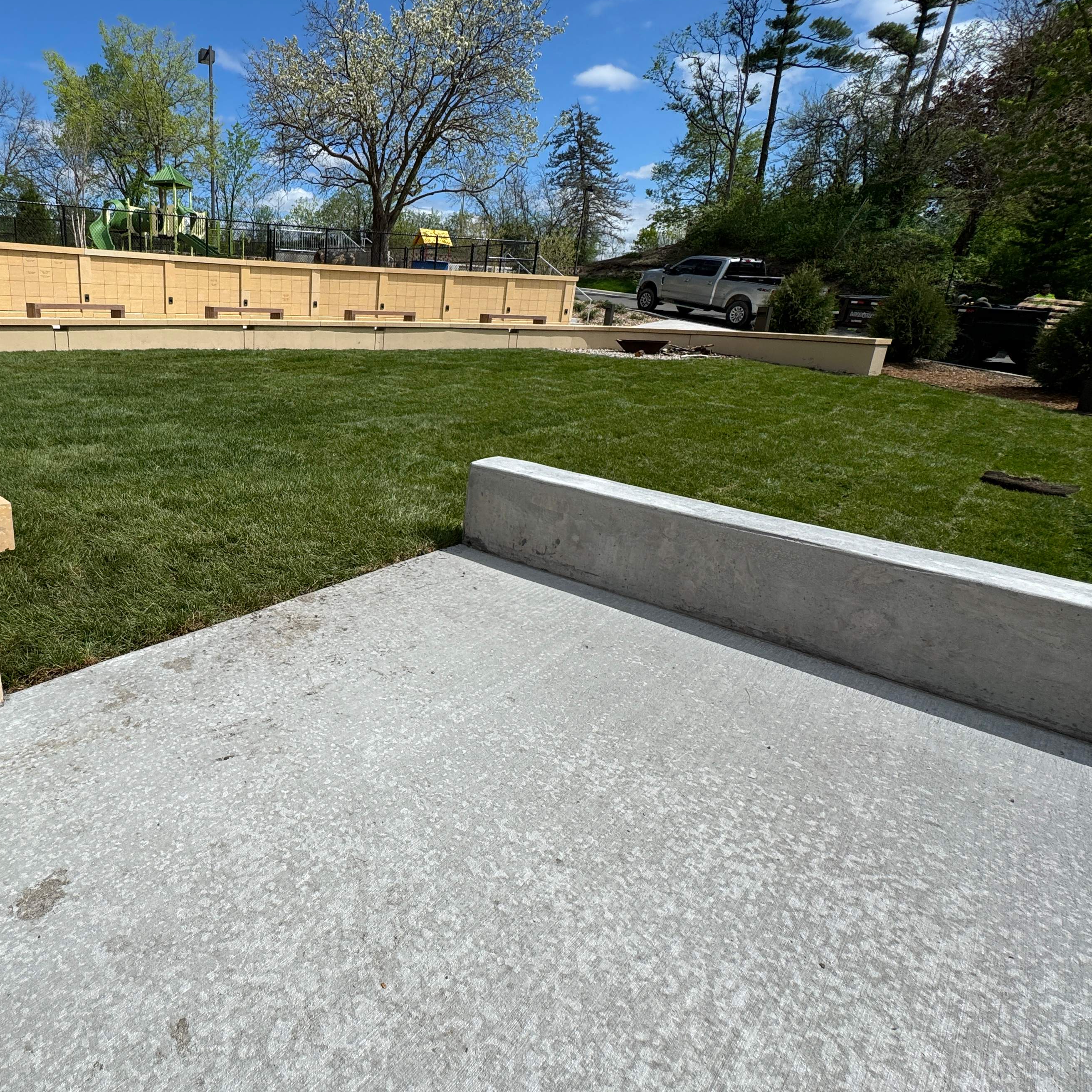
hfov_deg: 73.3
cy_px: 497
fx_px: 678
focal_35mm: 19
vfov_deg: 77.5
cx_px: 300
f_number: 2.2
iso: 50
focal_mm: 2.22
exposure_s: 1/3717
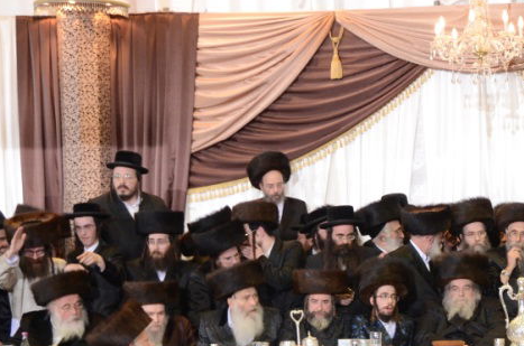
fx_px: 1815
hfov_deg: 16.1
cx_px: 514
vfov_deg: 10.9
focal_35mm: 125
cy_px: 306
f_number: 5.6
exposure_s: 1/100
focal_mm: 38
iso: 1250
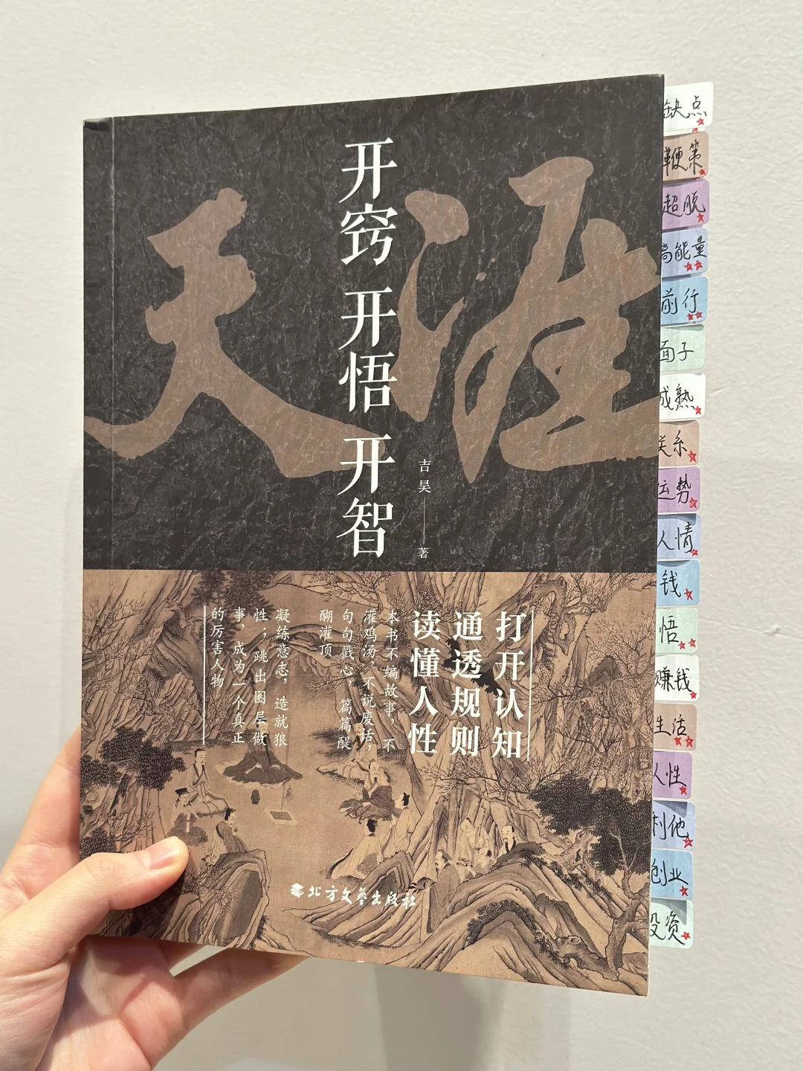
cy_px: 536
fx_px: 1485
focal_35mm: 48
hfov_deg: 30.3
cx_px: 402
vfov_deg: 39.7
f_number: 1.78
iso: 200
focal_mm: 6.86
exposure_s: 1/50
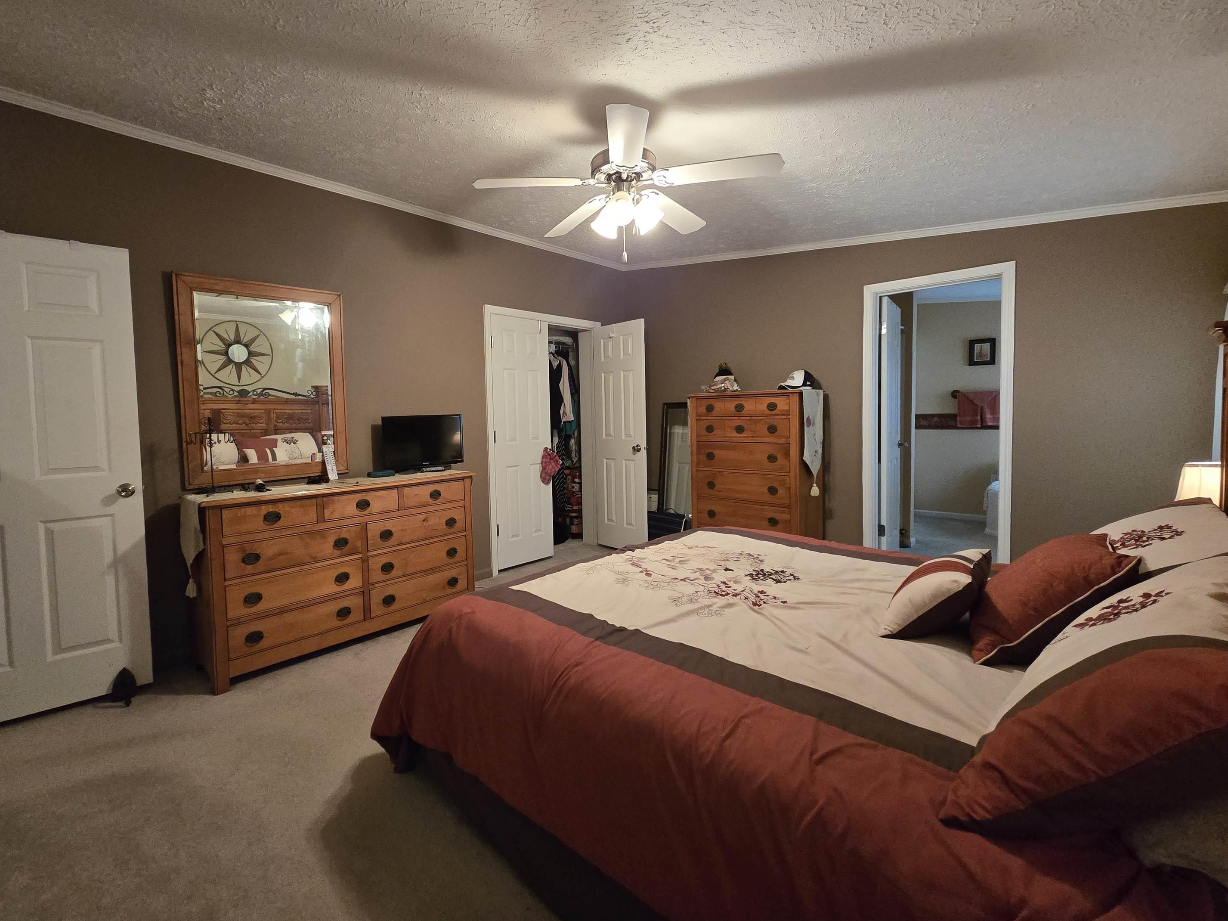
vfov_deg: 85.6
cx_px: 578
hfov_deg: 102.0
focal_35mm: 14
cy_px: 441
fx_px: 497
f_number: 2.2
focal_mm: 2.2
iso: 800
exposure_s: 1/60
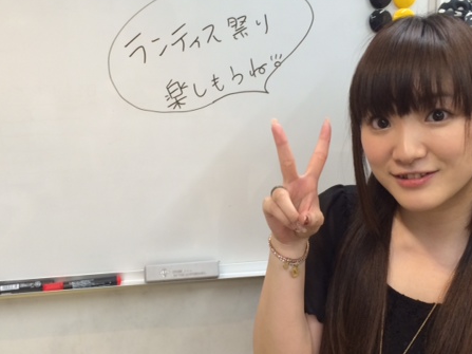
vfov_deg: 33.6
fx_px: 586
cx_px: 215
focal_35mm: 43
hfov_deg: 43.8
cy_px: 170
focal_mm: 4.12
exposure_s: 1/30
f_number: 2.2
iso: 100
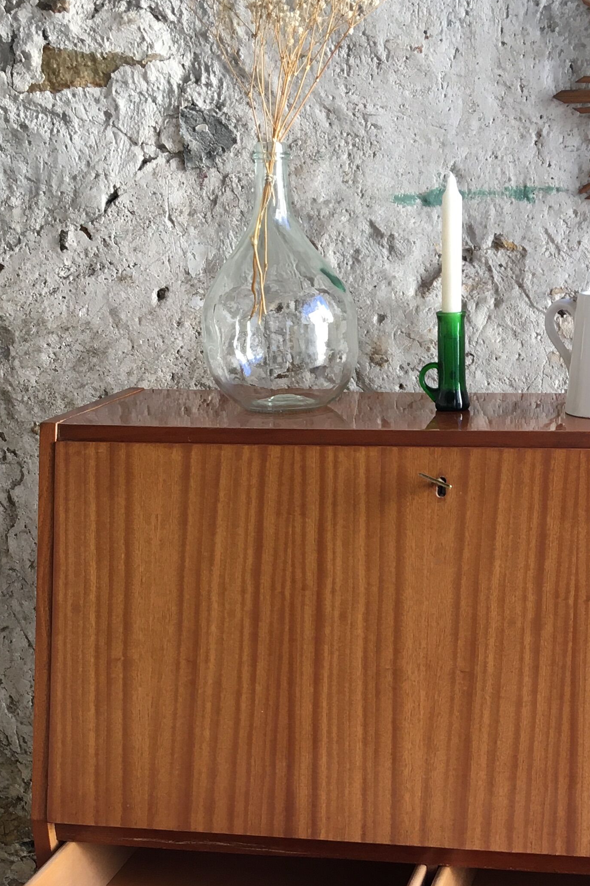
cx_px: 440
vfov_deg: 32.8
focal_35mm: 59
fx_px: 1450
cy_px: 737
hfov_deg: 22.8
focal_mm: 4.15
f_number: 2.2
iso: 25
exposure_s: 1/33
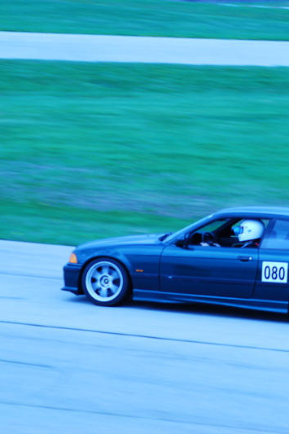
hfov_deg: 5.0
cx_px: 274
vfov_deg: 7.5
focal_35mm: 275
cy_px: 217
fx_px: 3313
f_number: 8
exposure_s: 1/250
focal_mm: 122
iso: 200
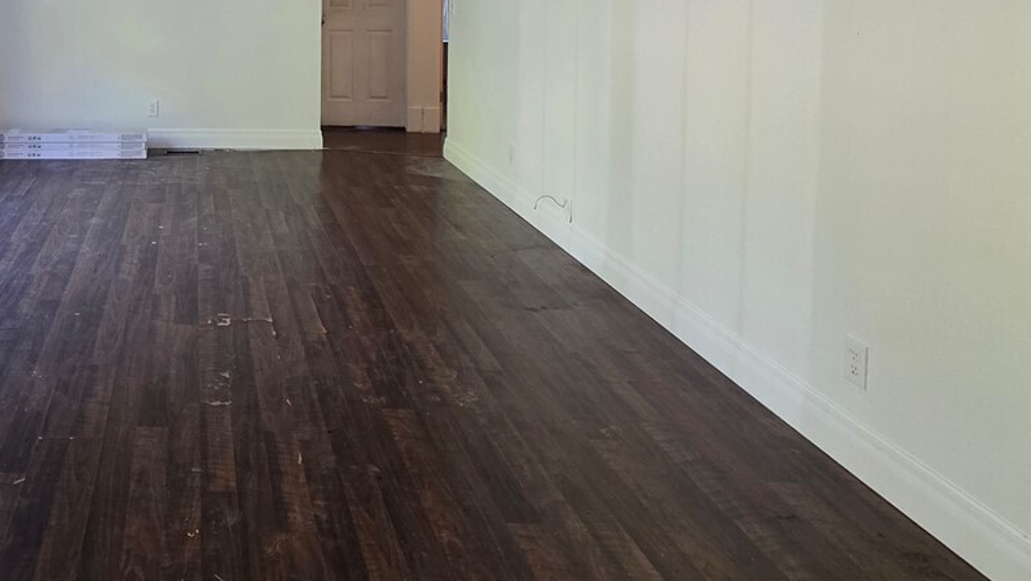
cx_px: 179
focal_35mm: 30
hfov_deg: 58.4
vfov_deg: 35.6
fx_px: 820
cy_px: 14
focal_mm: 2.2
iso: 250
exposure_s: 1/60
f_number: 1.9
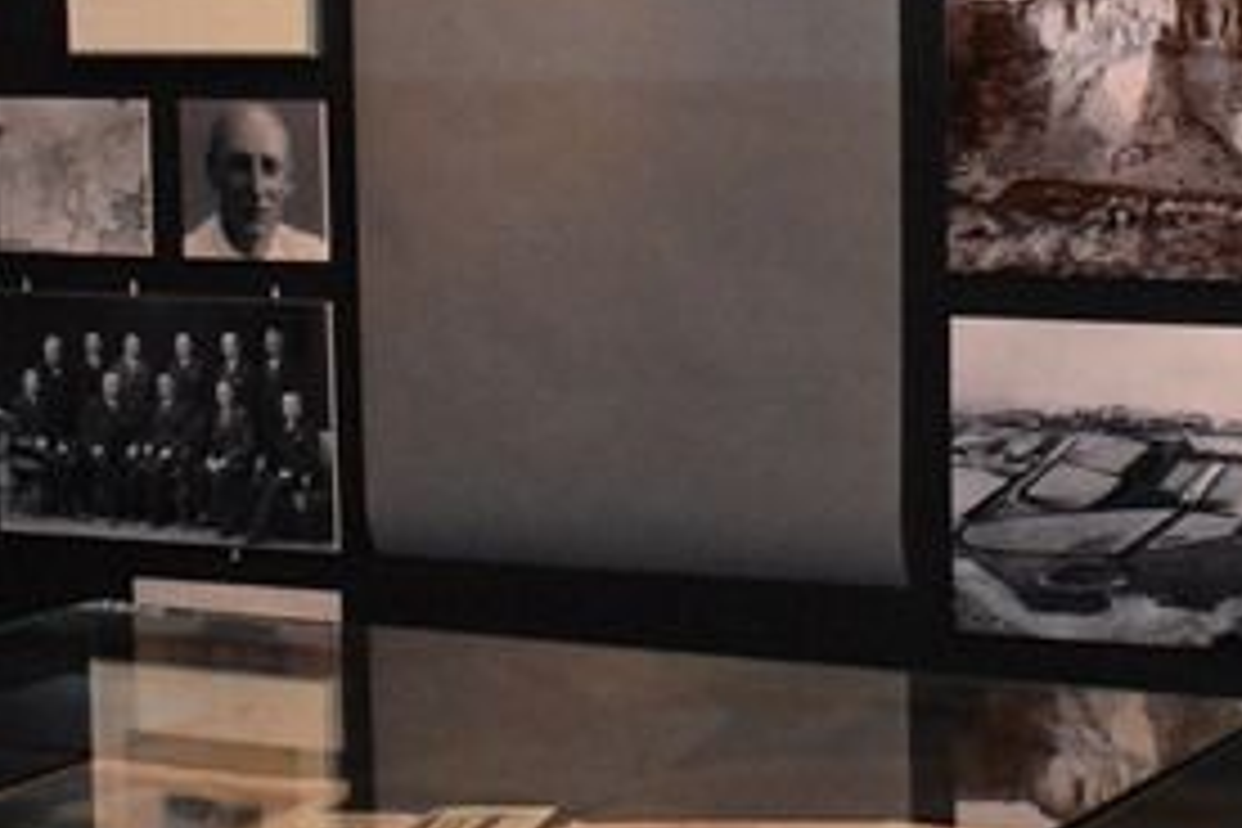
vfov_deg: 13.6
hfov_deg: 19.8
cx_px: 1220
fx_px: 3450
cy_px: 178
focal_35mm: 100
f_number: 8
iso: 6400
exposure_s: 1/60
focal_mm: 18
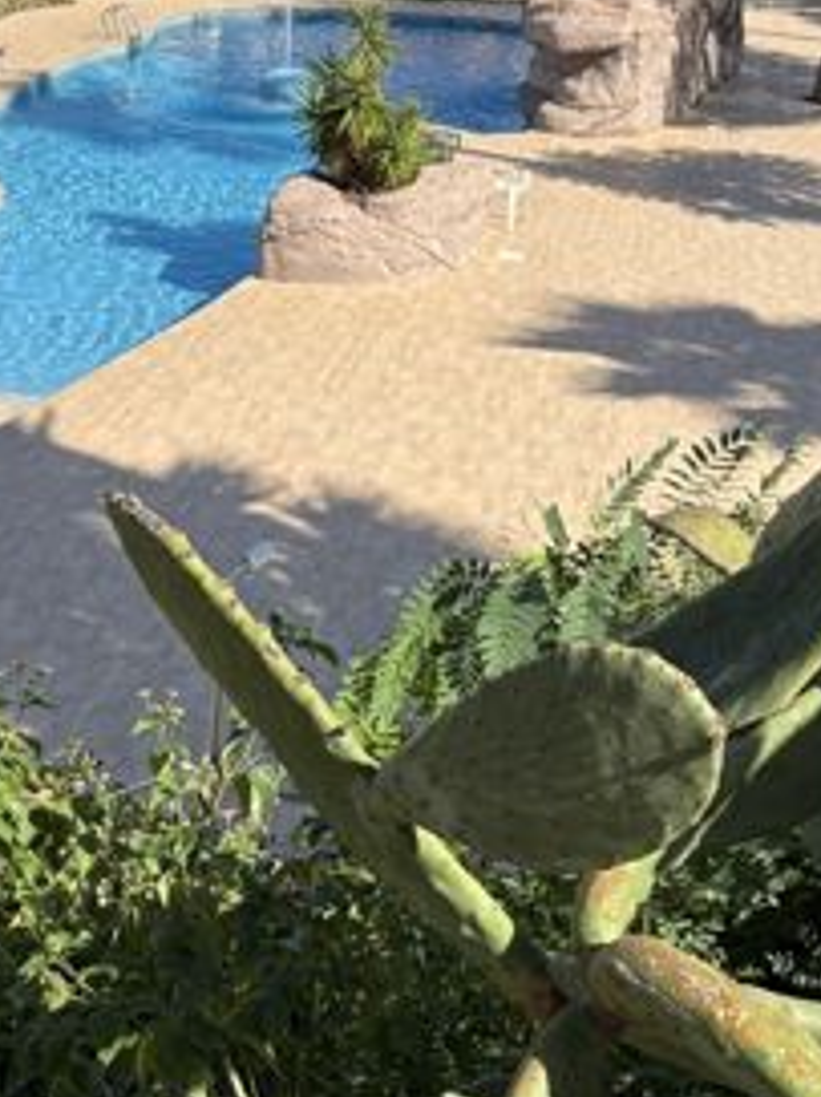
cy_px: 279
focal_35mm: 51
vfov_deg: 36.7
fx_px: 1614
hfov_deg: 28.4
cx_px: 315
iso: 64
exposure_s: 1/1287
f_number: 1.6
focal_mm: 5.96
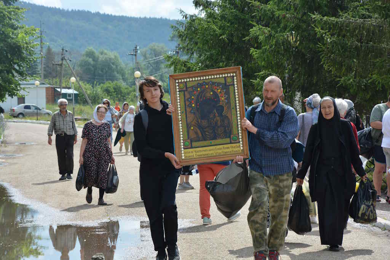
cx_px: 195
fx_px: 1463
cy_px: 130
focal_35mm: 135
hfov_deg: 15.2
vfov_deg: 10.2
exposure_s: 1/250
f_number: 8
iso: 140
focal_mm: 90
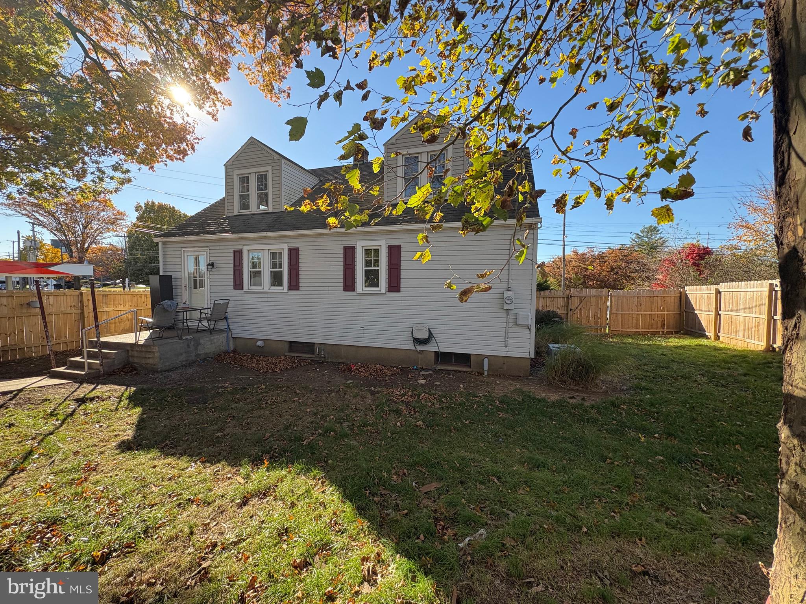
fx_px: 326
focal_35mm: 14
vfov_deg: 85.7
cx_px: 403
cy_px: 302
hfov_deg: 102.1
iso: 64
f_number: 2.2
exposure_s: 1/351
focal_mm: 2.22
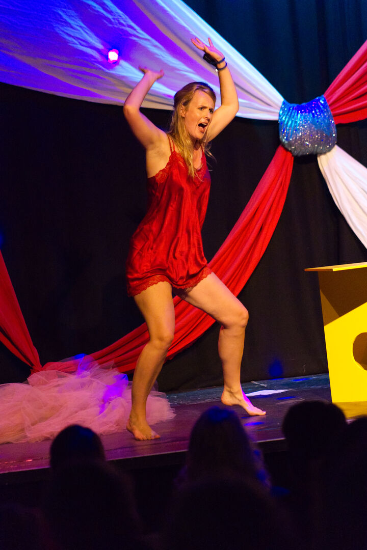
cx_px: 184
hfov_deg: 10.8
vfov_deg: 16.1
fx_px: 1950
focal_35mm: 128
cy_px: 275
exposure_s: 1/200
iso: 3200
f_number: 2.5
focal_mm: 85
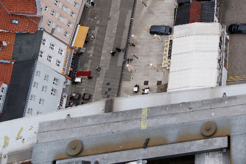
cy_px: -146
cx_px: 414
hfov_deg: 17.5
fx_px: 677
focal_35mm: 99
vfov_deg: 12.4
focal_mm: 24
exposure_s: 1/80
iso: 320
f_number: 7.1
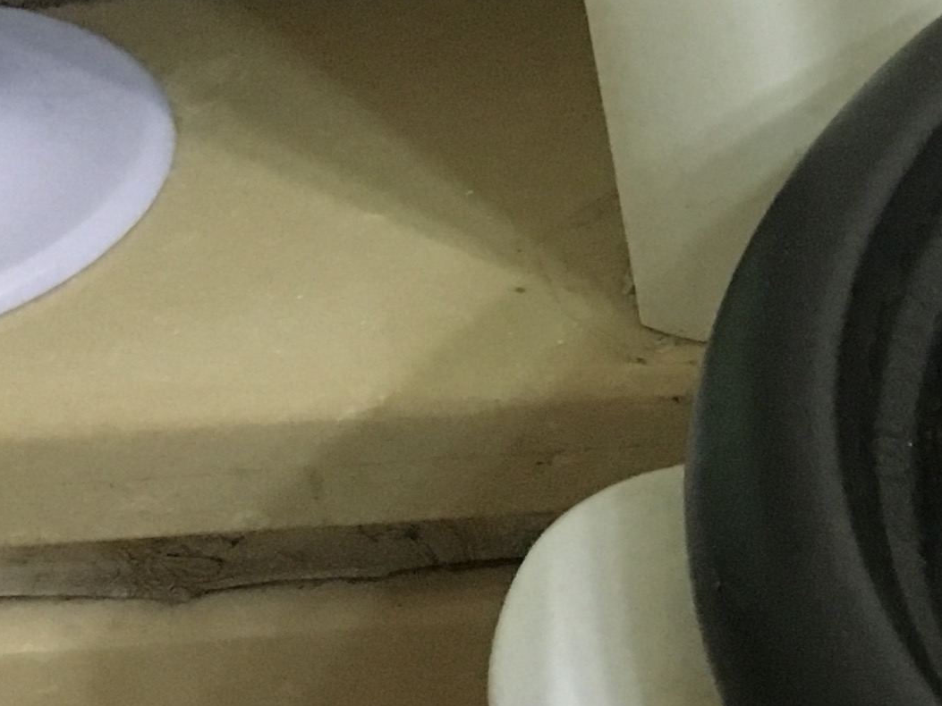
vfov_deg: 13.3
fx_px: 3021
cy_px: 446
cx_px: 1541
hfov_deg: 15.8
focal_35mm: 111
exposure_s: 1/17
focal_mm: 4.15
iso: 250
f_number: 2.2
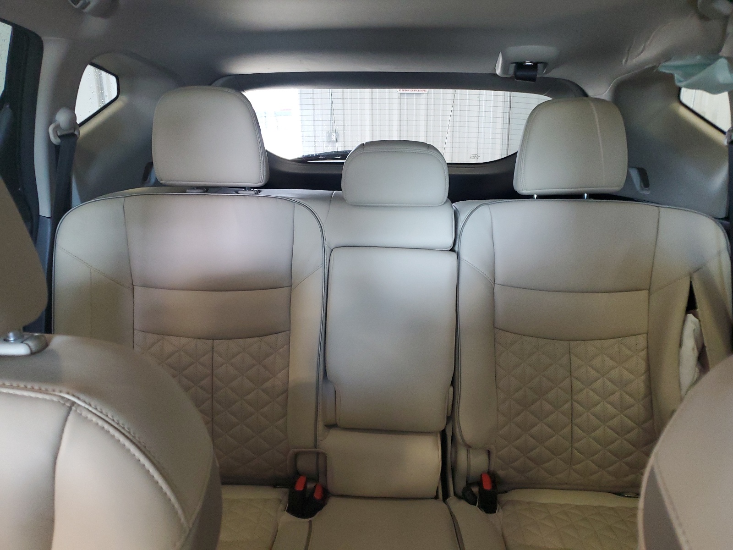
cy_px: 275
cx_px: 366
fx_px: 551
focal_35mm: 26
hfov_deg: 67.3
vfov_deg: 53.1
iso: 288
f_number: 1.5
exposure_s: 1/60.2
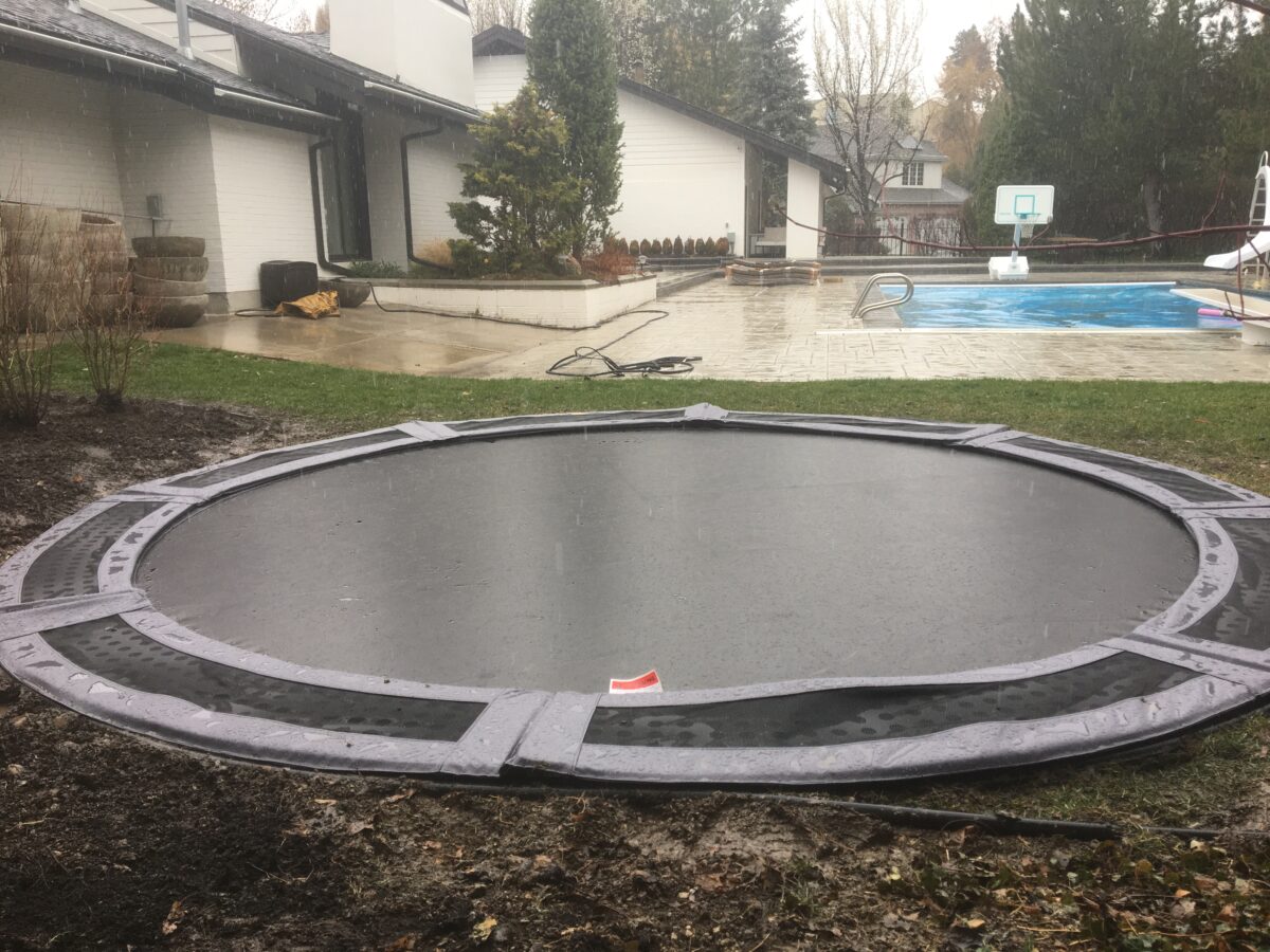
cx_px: 635
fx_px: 1064
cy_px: 476
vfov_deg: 48.2
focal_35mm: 29
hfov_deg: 61.7
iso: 32
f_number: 2.2
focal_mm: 4.15
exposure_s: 1/120
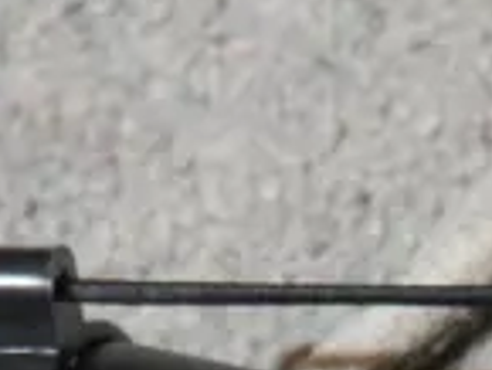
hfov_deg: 6.1
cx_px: 1177
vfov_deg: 4.6
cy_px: 1010
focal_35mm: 311
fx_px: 4424
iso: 800
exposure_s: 1/60
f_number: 4.7
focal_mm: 22
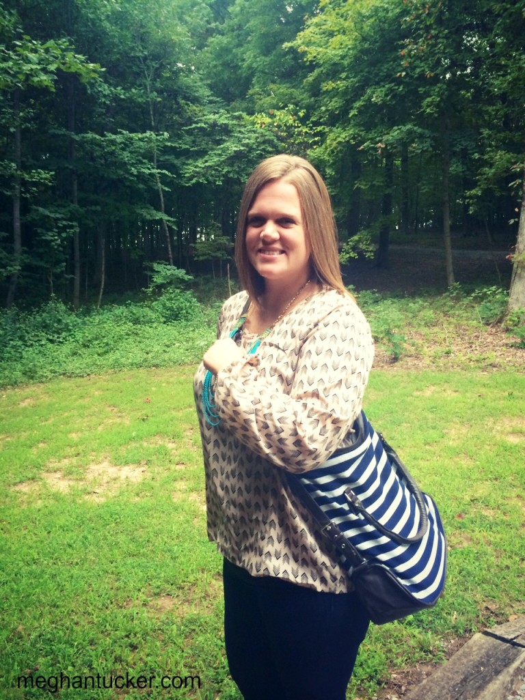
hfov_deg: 46.8
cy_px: 350
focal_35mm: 30
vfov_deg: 60.0
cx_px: 262
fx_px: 607
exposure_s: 1/30
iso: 100
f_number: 2.2
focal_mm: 4.12
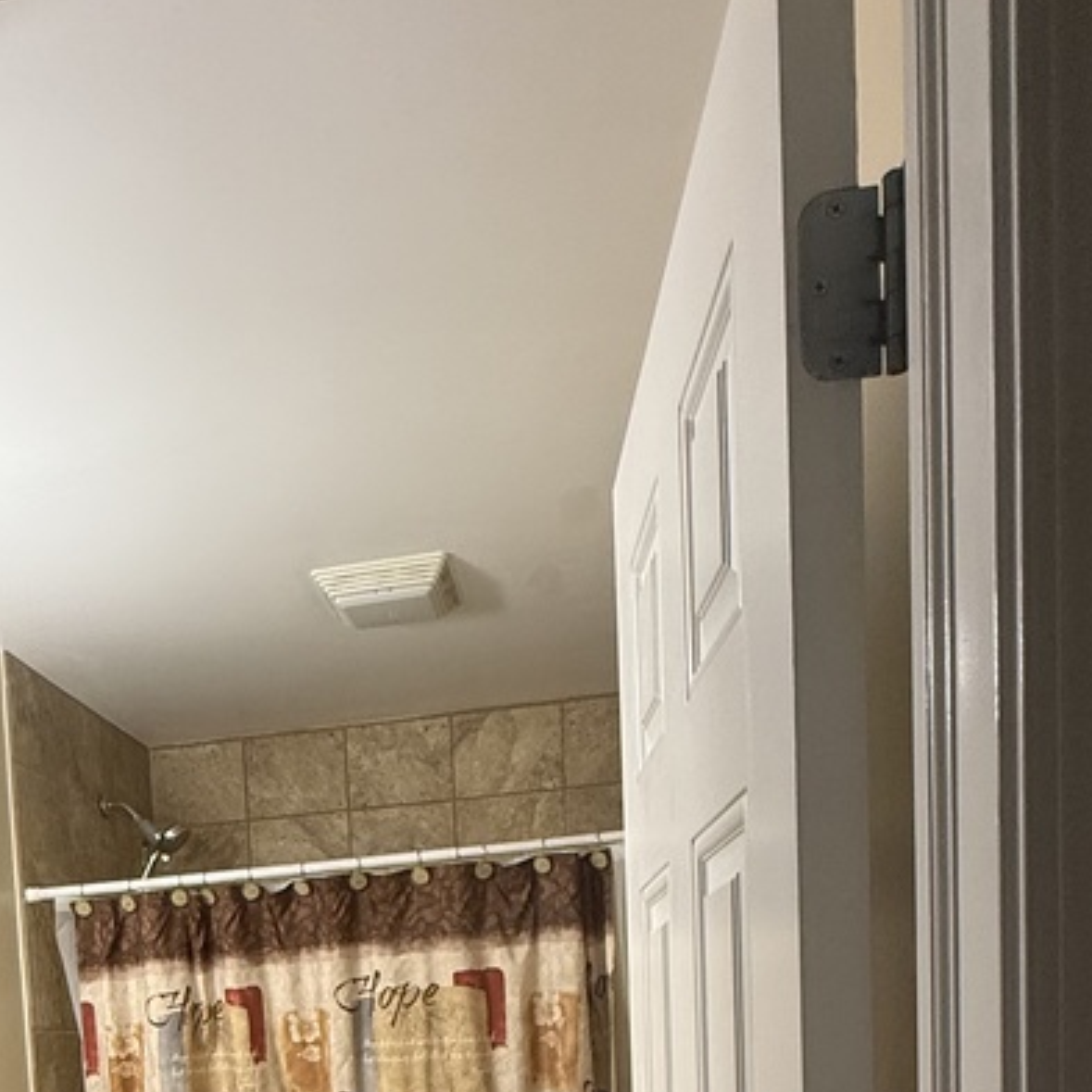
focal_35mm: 34
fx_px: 1213
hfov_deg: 47.1
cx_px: 303
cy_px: 1167
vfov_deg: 40.3
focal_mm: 2.22
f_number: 2.2
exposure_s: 1/60
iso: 250
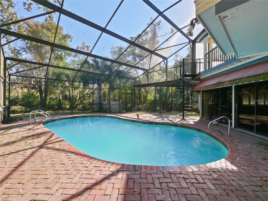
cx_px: 134
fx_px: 108
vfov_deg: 85.7
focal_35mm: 14
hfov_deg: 102.1
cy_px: 100
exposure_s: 1/320
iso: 200
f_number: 6.3
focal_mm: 7
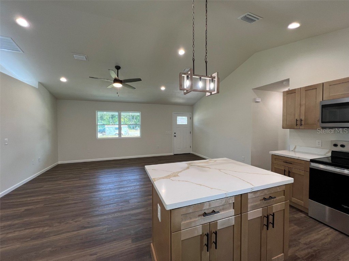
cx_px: 174
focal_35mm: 13
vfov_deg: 89.9
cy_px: 130
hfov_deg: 106.2
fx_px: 131
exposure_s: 1/120
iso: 100
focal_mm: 1.57
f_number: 1.8
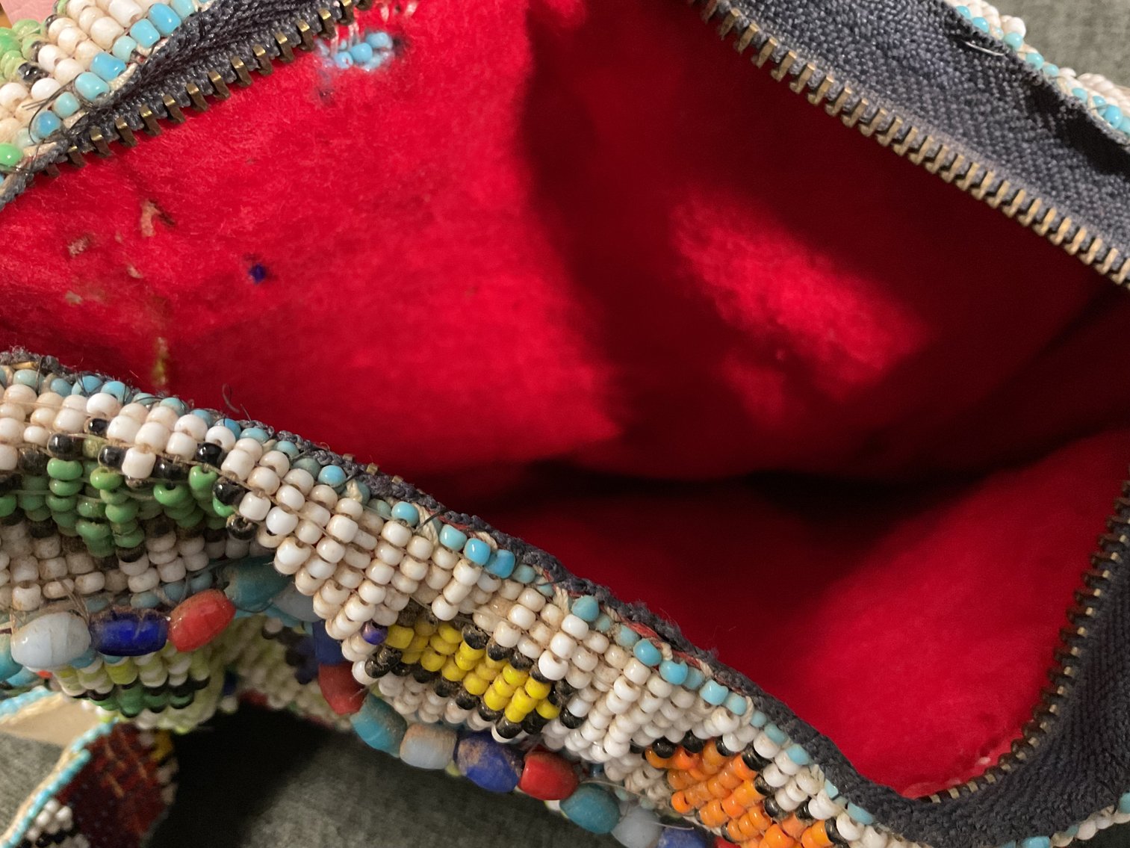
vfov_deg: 48.2
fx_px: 947
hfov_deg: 61.7
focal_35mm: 29
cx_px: 565
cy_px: 424
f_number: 1.8
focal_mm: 3
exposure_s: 1/24
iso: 500
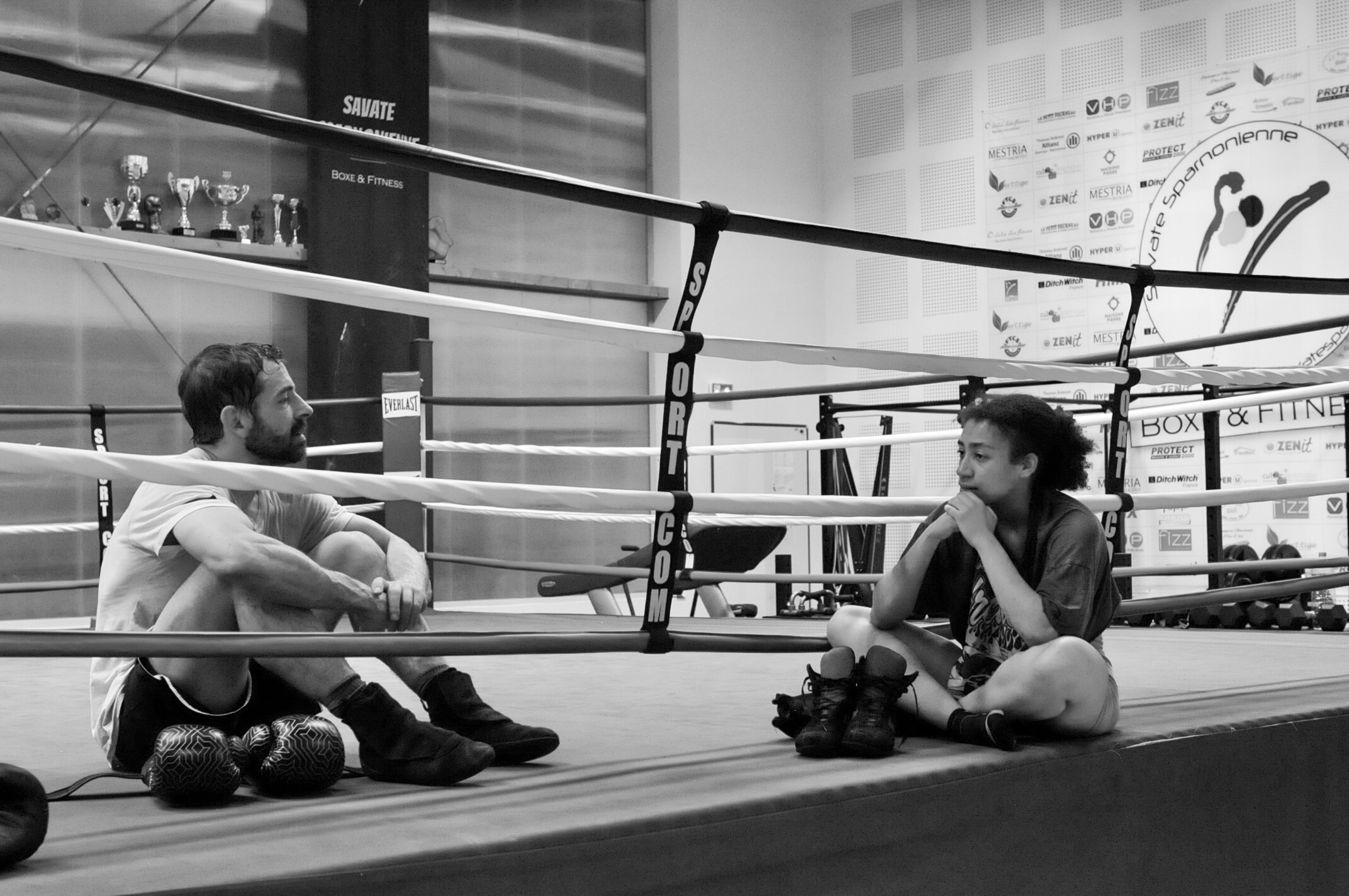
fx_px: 1965
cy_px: 448
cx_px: 674
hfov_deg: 37.9
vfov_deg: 25.7
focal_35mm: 52
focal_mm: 35
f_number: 4
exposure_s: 1/250
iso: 1250
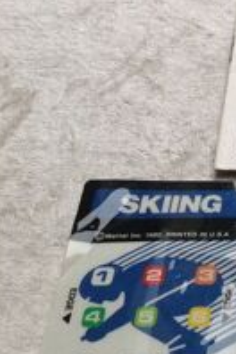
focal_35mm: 88
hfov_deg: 14.2
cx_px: 386
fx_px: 865
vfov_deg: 23.1
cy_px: 167
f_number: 2.4
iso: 50
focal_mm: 4.28
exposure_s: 1/40
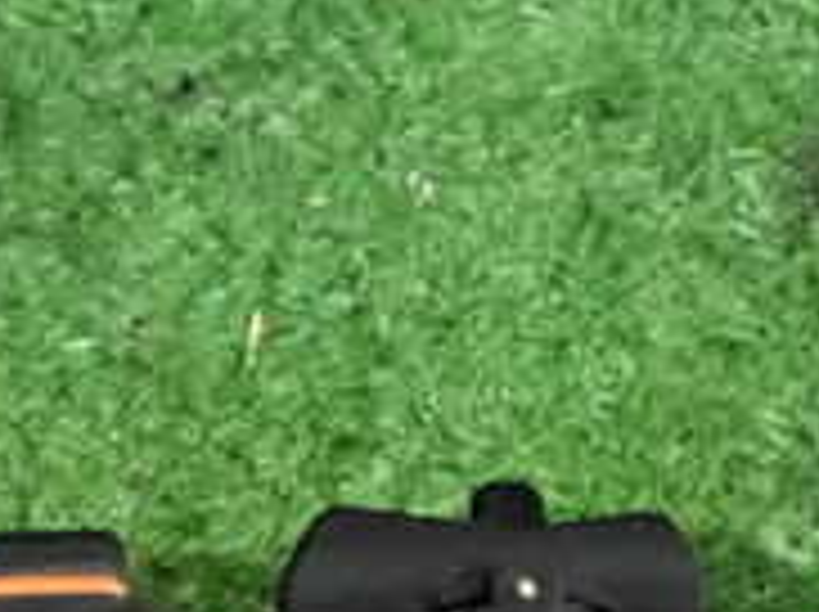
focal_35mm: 119
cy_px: 968
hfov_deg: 16.6
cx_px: 351
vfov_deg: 11.8
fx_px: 2812
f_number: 2.5
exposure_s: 1/125
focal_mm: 6.37
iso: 3200
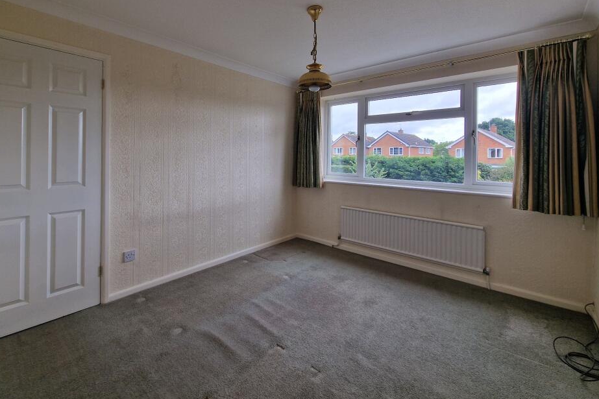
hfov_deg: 100.2
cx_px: 275
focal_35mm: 15
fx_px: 250
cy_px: 153
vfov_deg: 76.1
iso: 50
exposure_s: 1/100
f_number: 2.2
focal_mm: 2.2
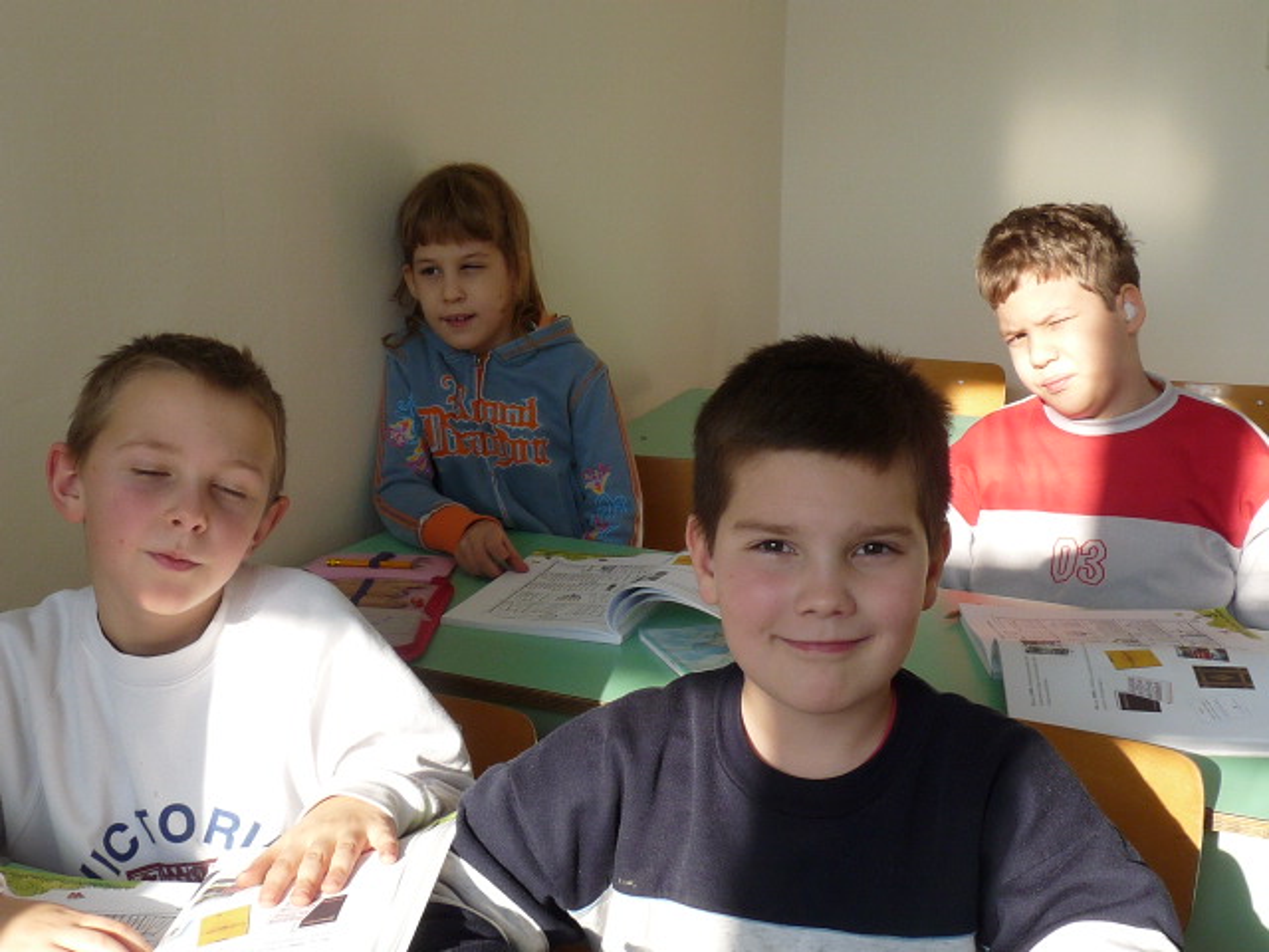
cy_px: 476
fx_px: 1760
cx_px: 634
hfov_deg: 39.7
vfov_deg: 30.3
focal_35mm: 48
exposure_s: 1/160
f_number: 4
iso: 100
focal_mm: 4.8
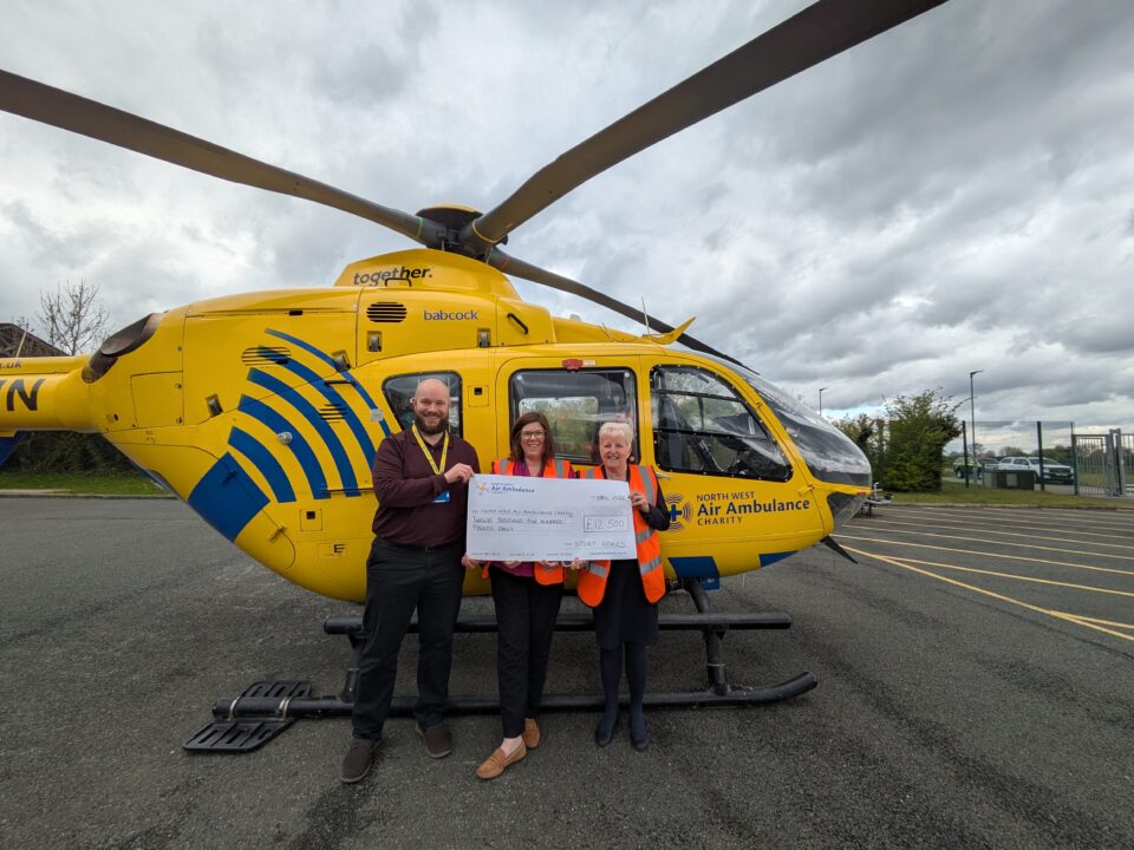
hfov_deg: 102.1
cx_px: 567
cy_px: 425
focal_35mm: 14
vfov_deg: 85.7
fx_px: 459
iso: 44
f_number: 2.2
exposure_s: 1/621
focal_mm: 1.83
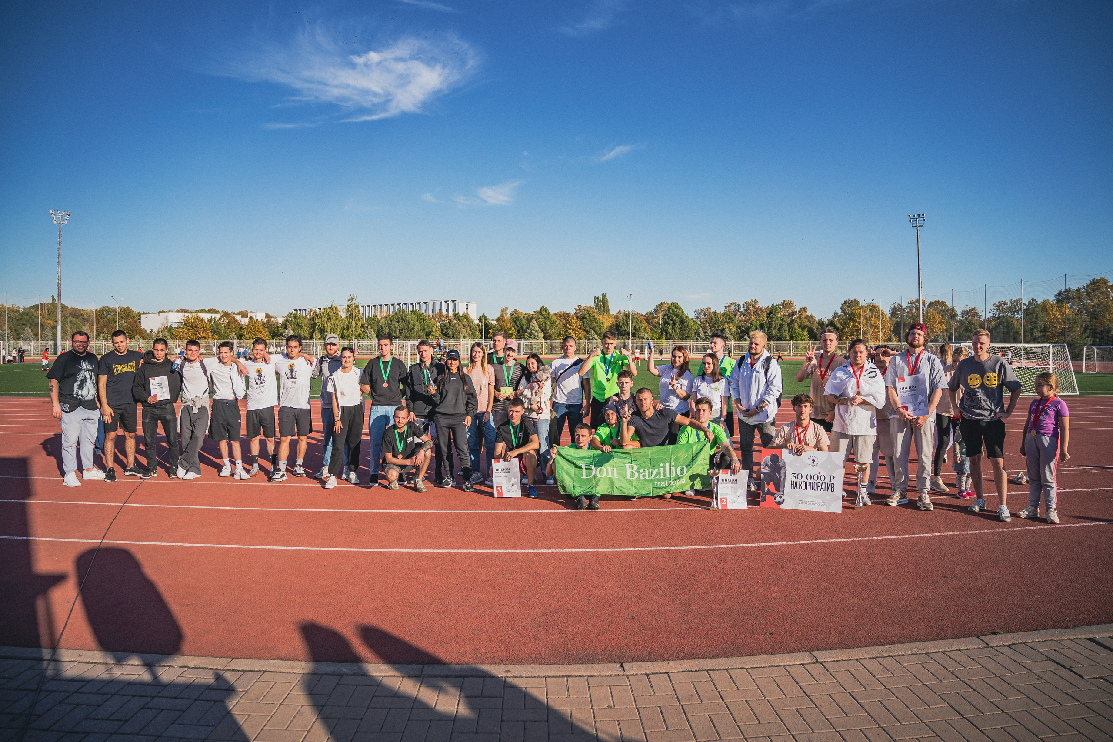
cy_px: 371
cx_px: 556
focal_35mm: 17
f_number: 2.8
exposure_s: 1/1250
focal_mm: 17
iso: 50
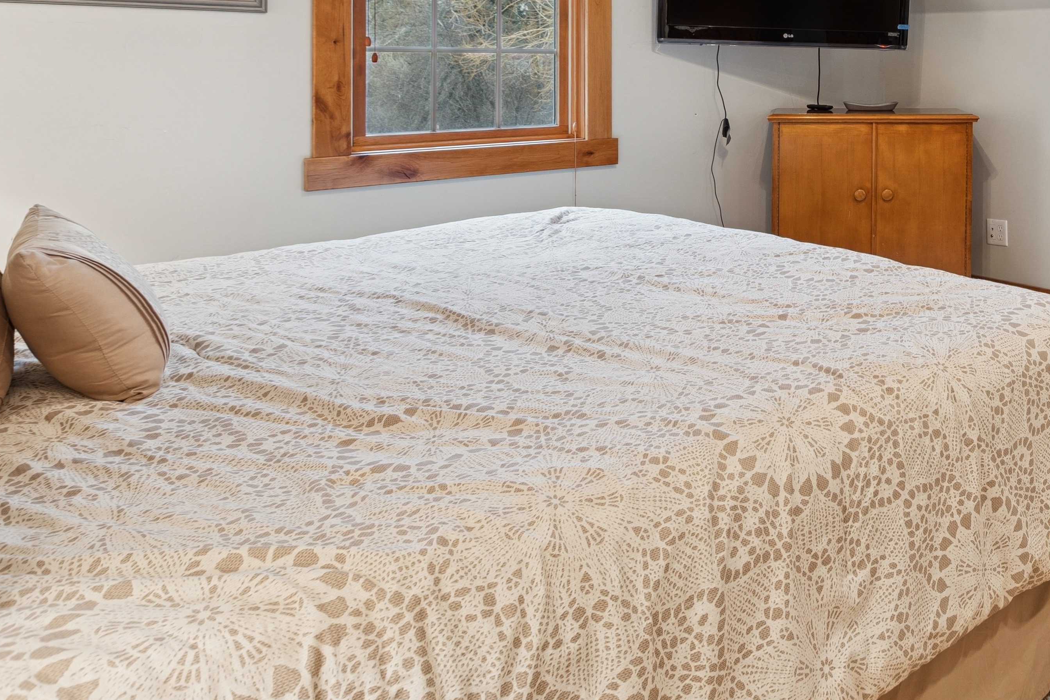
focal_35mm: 31
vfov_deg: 39.3
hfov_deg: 51.5
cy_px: 68
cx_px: 986
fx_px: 904
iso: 100
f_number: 6.3
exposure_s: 1/4
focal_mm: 10
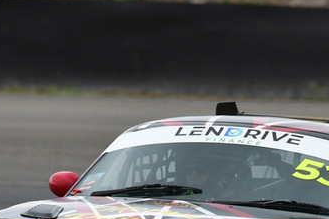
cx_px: 209
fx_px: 16679
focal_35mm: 1826
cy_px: 240
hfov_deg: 1.1
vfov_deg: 0.8
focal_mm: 500
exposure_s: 1/640
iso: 1000
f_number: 11
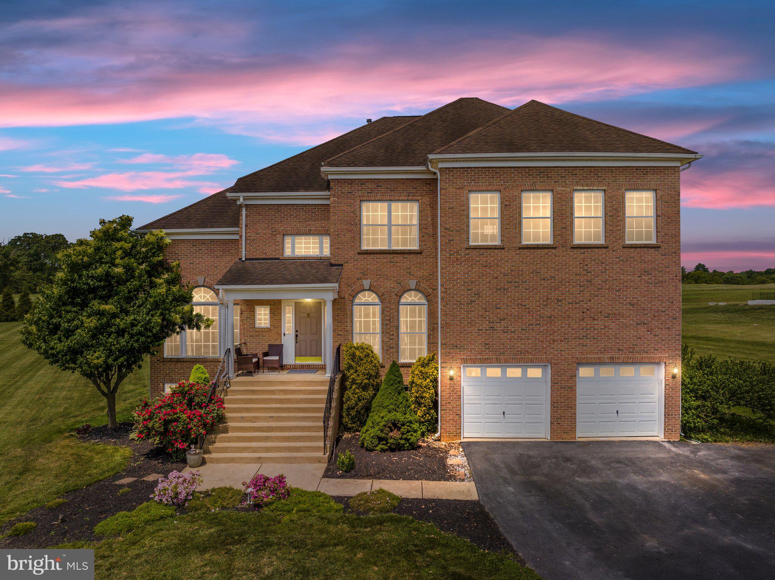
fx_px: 537
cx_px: 388
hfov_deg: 71.6
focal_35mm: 24
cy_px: 290
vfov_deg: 56.8
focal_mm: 12.29
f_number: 4
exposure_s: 1/120
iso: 100
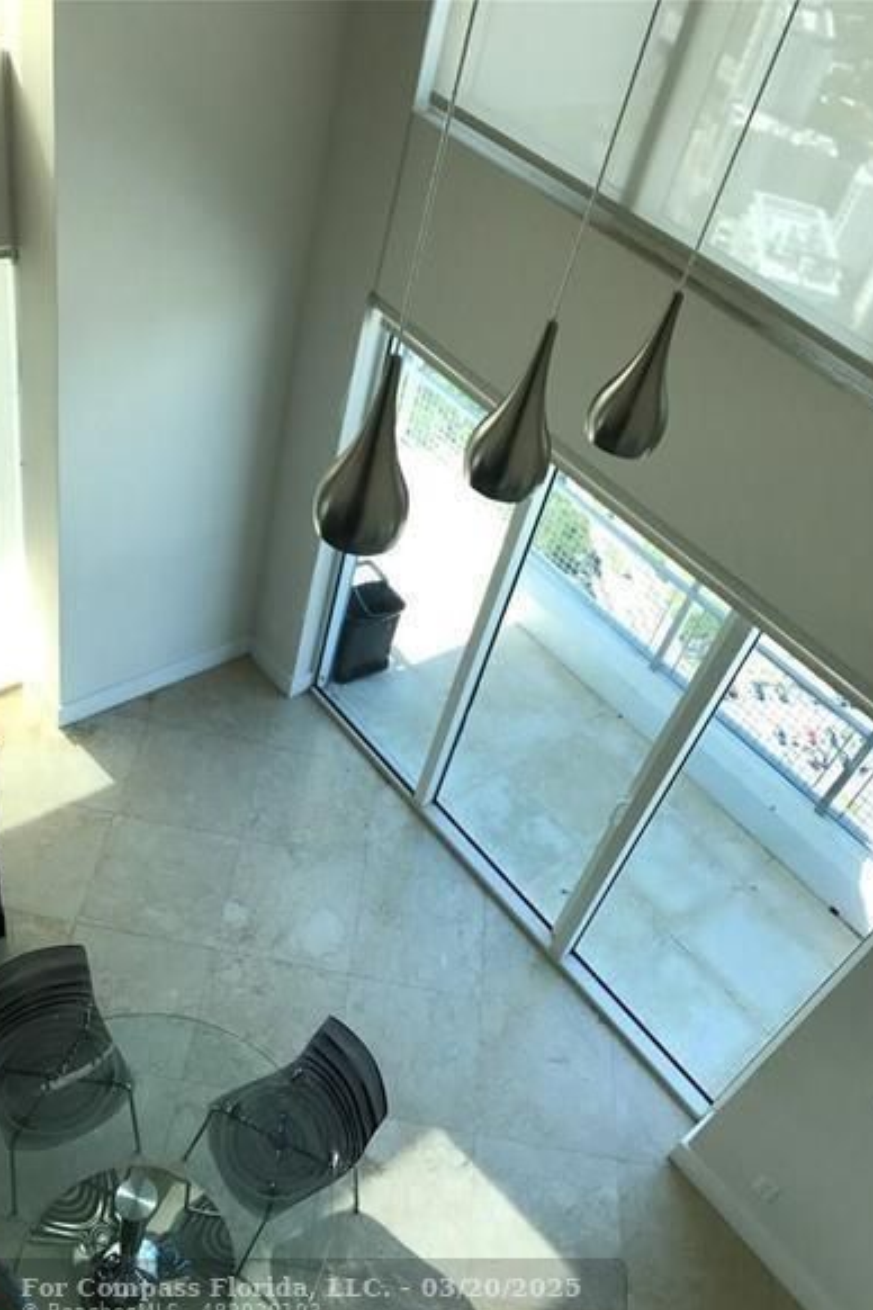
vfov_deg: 61.9
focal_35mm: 30
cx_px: 403
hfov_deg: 43.6
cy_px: 673
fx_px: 1091
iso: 20
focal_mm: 3.99
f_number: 1.8
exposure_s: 1/138
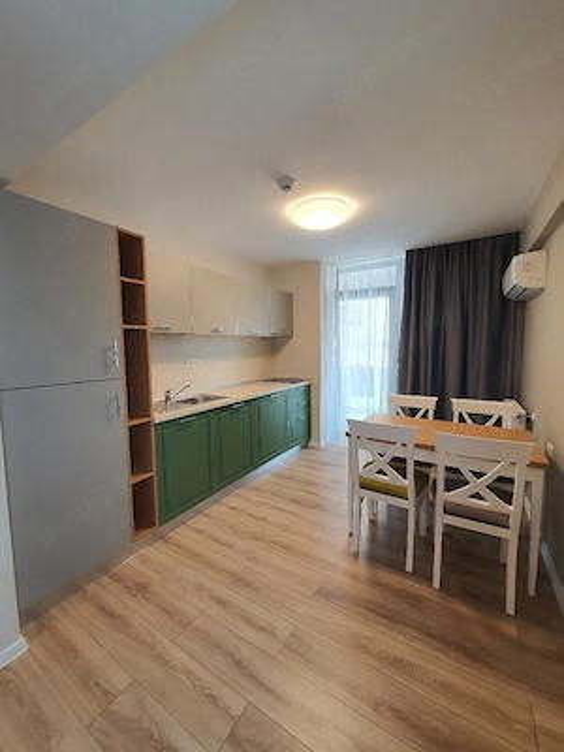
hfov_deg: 89.9
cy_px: 376
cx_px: 282
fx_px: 282
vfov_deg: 106.2
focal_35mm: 13
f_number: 2.2
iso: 64
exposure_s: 1/50
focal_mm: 1.8
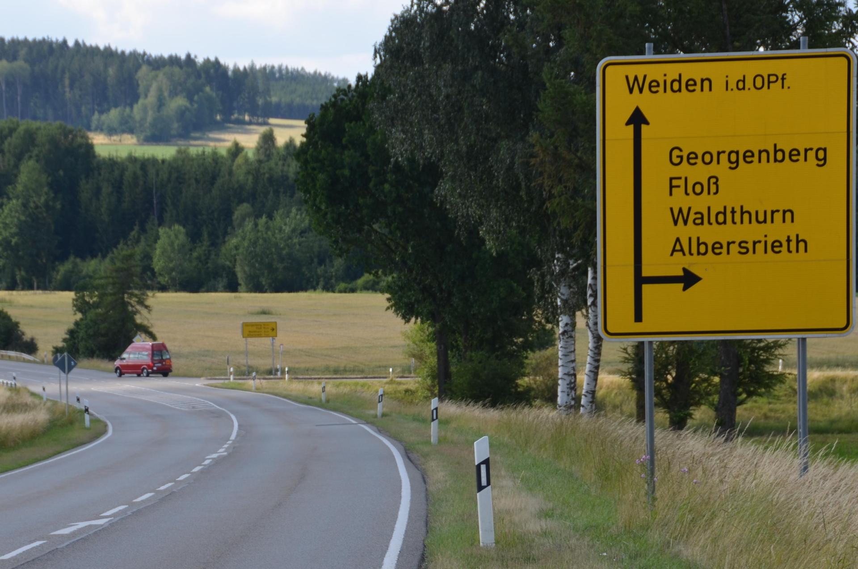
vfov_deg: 11.1
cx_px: 429
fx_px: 2926
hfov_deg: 16.7
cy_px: 284
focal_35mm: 123
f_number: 7.1
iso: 100
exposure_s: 1/200
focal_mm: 82
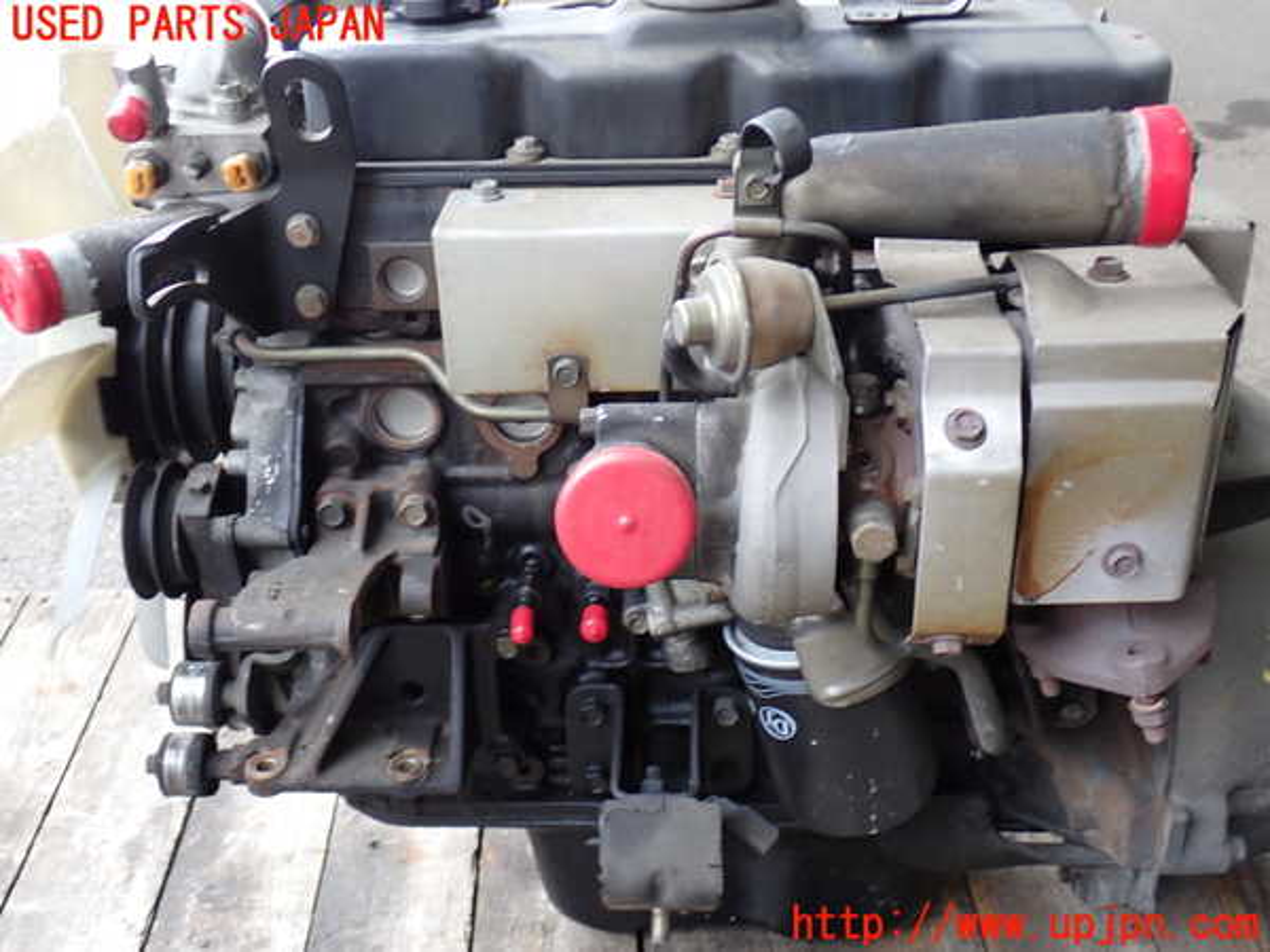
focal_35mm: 41
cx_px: 635
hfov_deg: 45.8
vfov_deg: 35.1
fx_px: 1504
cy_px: 476
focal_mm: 7.31
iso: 200
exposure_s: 1/60
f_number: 2.8
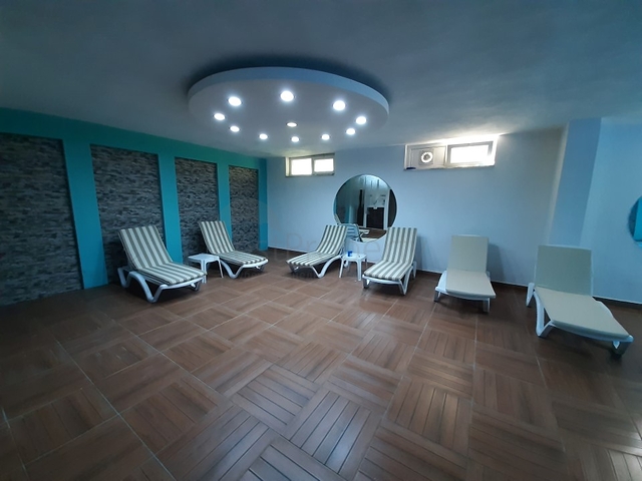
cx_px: 321
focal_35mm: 13
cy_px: 240
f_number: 2.2
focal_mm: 1.42
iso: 320
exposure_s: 1/25
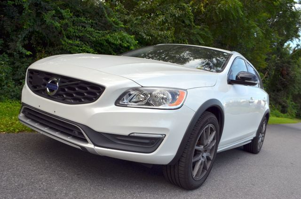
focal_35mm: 33
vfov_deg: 39.8
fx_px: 275
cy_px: 100
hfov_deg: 57.3
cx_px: 150
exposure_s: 1/250
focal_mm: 22
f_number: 8
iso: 200
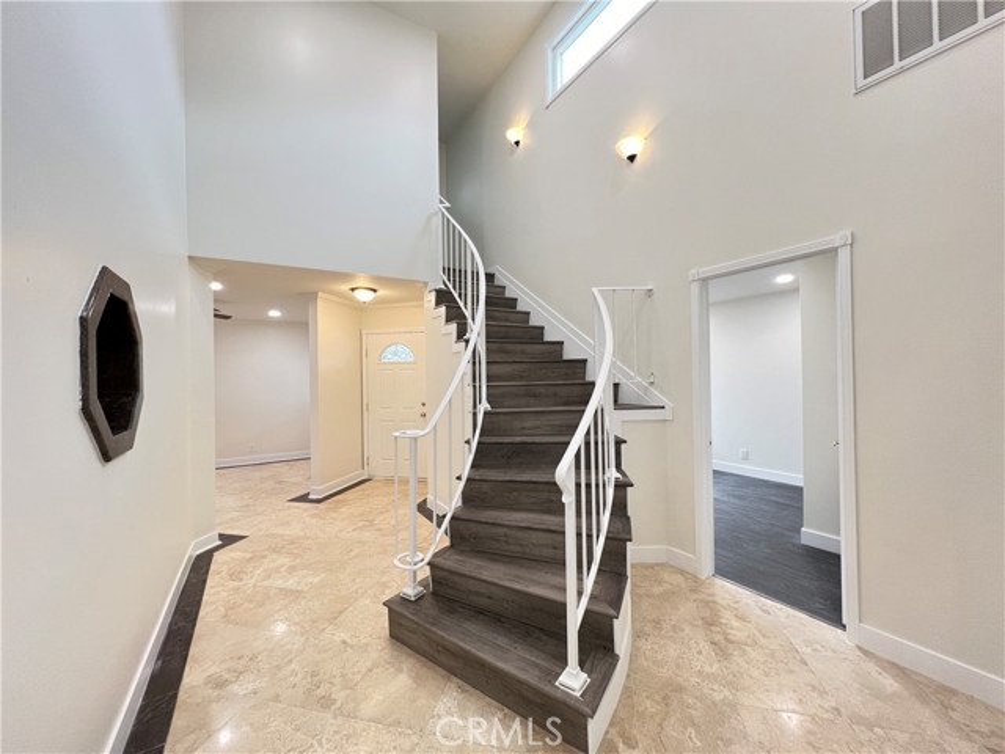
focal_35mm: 13
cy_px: 377
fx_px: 377
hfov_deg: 106.2
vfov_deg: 89.9
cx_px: 502
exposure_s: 1/60
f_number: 1.8
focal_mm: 1.57
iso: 160
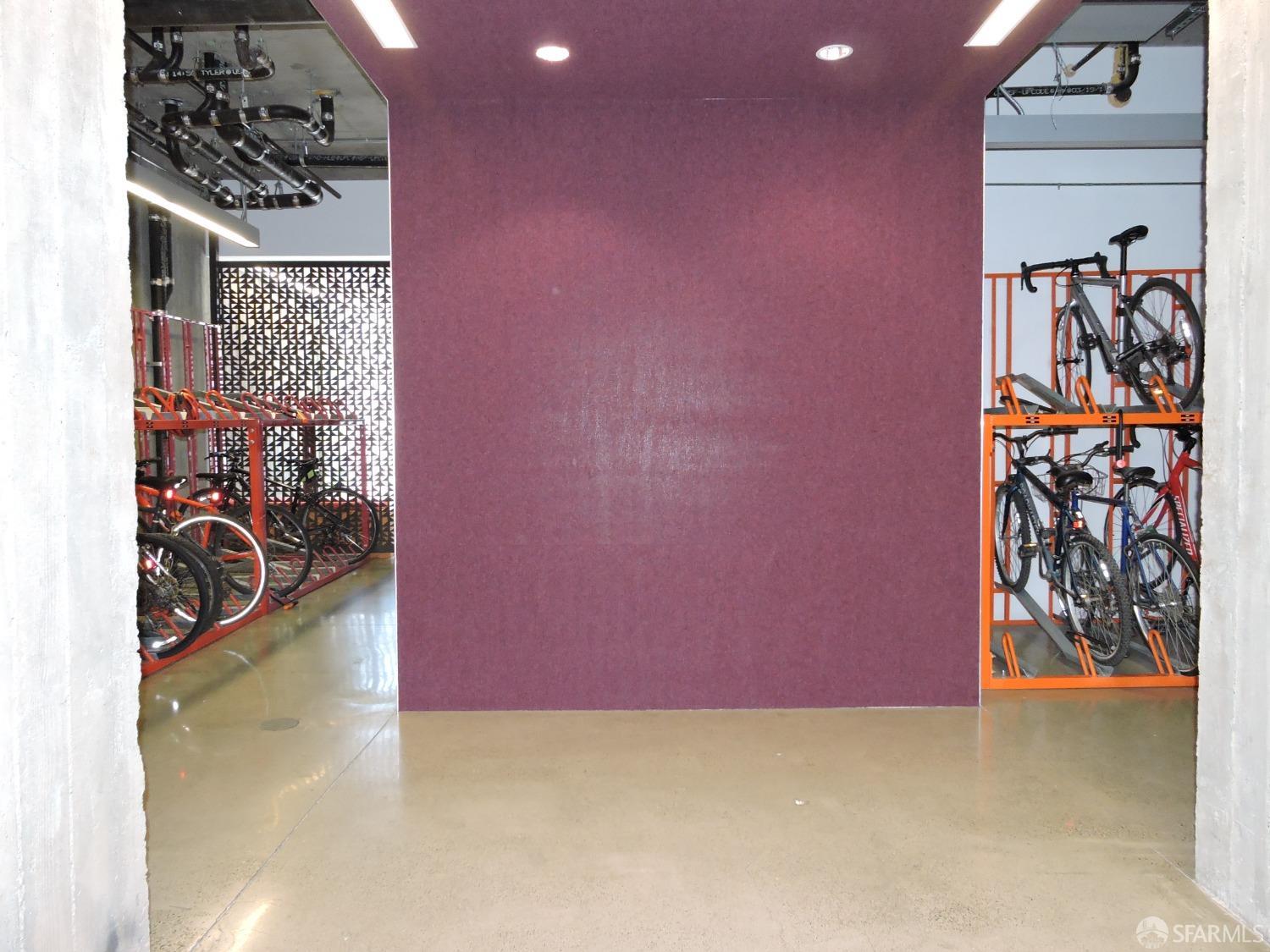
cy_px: 476
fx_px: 881
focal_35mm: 24
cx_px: 635
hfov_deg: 71.6
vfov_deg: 56.8
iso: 400
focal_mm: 4.3
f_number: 3.3
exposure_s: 1/30
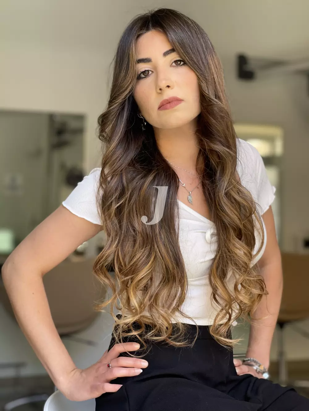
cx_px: 154
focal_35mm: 64
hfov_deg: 22.9
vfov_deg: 30.3
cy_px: 206
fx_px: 762
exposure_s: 1/121
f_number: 2.2
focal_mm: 7.5
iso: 80
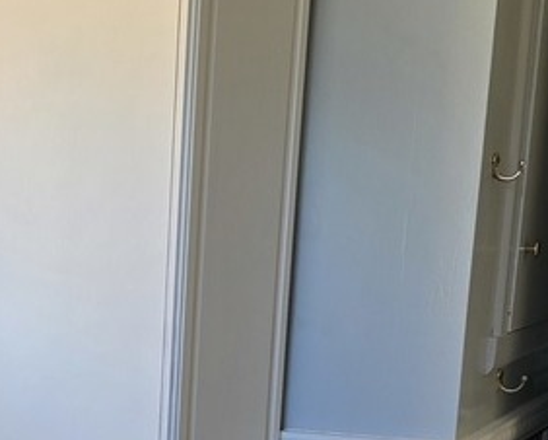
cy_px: 590
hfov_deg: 21.0
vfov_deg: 16.8
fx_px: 1396
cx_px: -64
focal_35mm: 86
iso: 40
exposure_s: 1/120
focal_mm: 6.3
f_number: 1.7
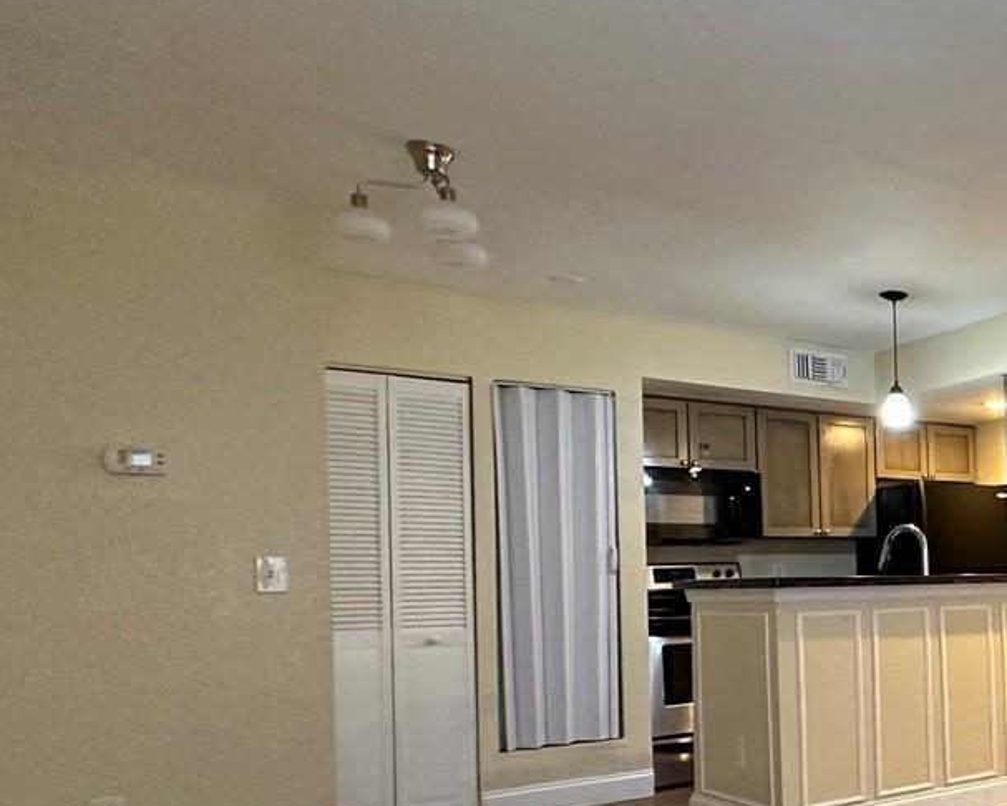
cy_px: 575
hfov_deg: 37.5
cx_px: 1219
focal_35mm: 36
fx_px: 1073
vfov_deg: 40.3
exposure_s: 1/60
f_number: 2.2
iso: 500
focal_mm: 2.22
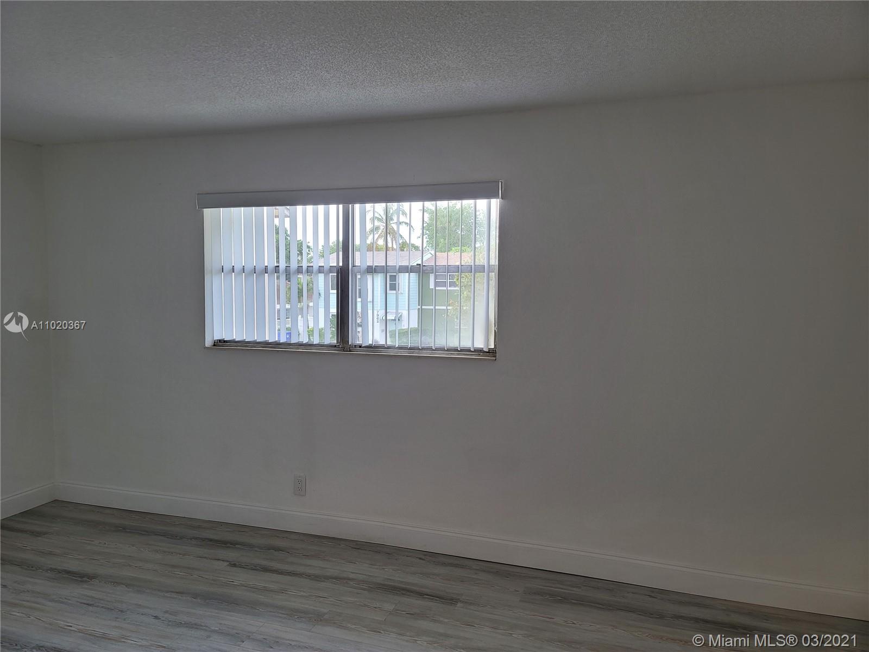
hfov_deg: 69.4
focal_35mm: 25
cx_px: 434
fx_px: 628
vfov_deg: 54.9
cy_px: 326
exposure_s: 1/119
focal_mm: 7
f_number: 1.8
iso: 80
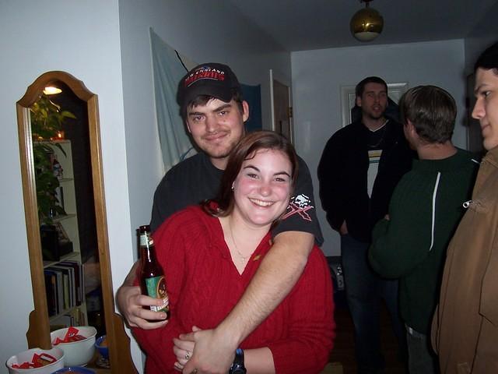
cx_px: 249
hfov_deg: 50.1
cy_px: 187
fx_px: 532
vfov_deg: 38.7
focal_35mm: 37
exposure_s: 1/60
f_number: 2.8
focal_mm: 5.6
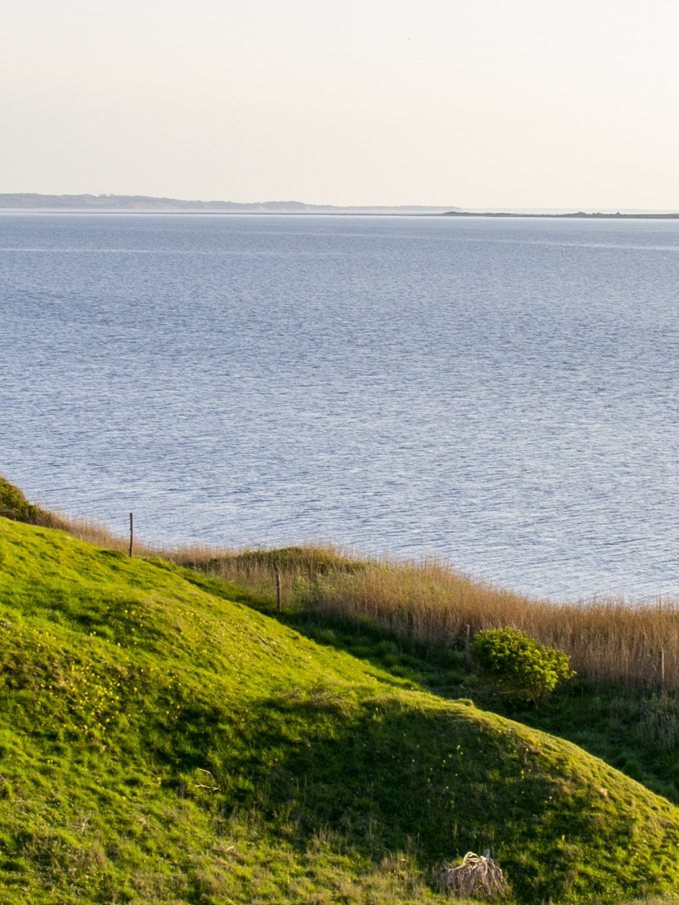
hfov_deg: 14.3
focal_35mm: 104
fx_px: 2711
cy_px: 390
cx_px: 417
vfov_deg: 19.0
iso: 100
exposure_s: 1/160
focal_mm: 21
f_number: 6.3
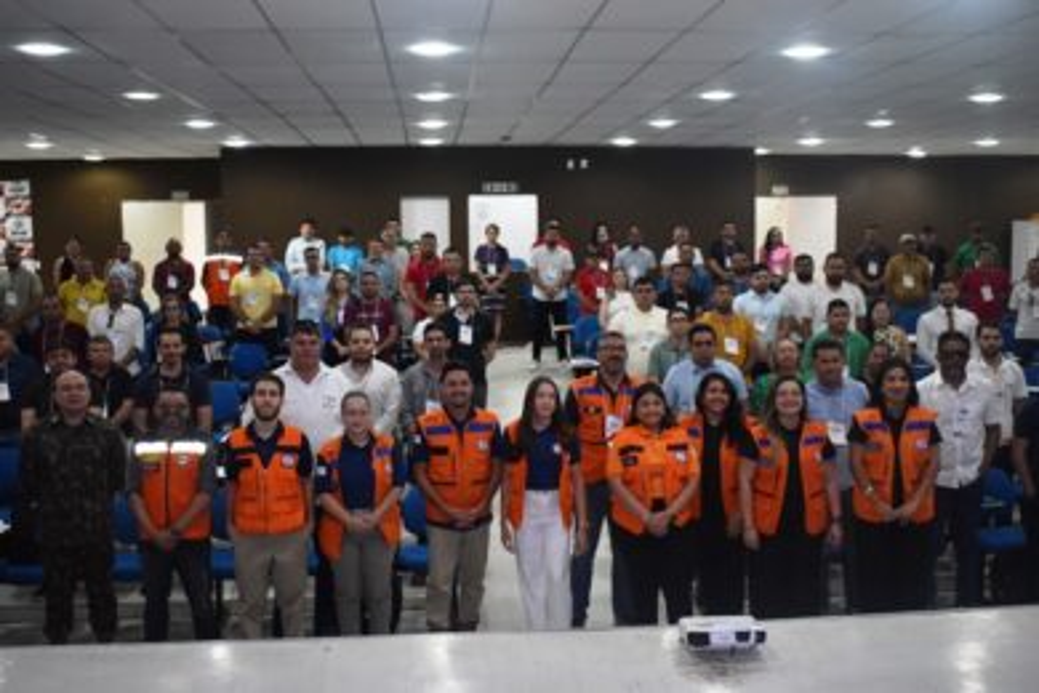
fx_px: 1125
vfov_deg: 34.2
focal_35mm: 39
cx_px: 520
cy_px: 346
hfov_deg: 49.6
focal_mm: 26
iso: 1600
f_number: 4
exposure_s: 1/60
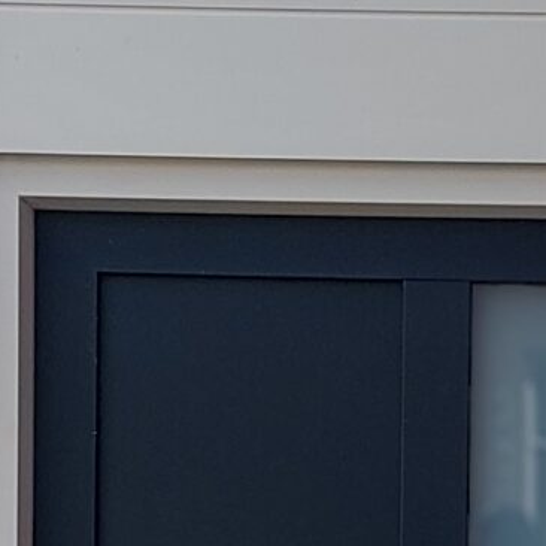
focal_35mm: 167
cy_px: 641
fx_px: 2980
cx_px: 467
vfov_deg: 10.3
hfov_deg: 10.4
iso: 20
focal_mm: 4
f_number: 1.8
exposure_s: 1/236
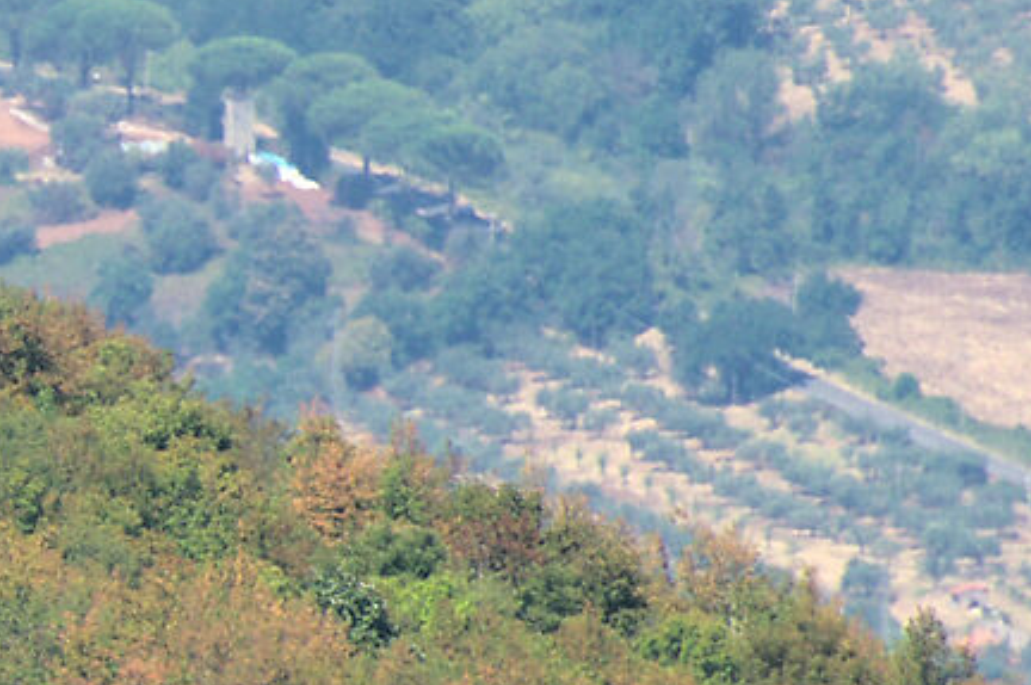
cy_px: 384
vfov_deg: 0.8
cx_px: -1193
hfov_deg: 1.2
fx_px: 47686
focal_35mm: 1667
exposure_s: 1/320
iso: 200
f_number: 11
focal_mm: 300
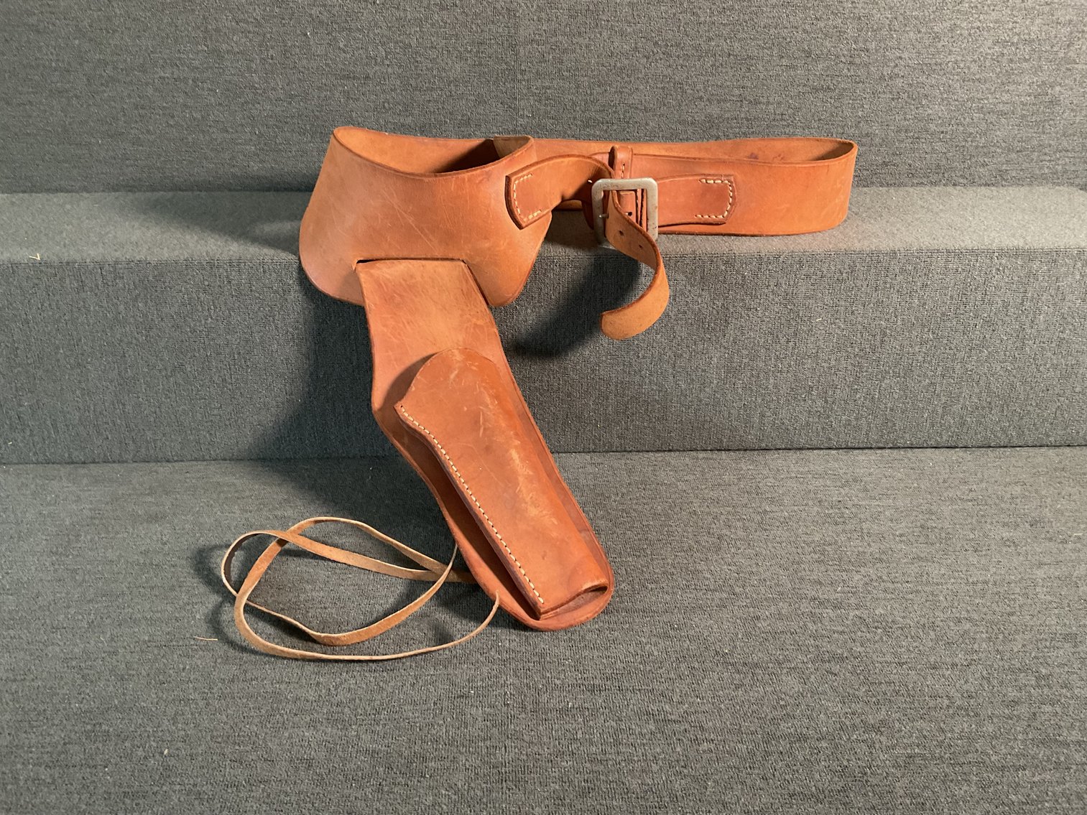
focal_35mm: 29
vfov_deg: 48.2
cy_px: 408
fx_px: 911
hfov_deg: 61.7
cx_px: 544
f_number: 1.8
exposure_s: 1/40
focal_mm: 3
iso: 200
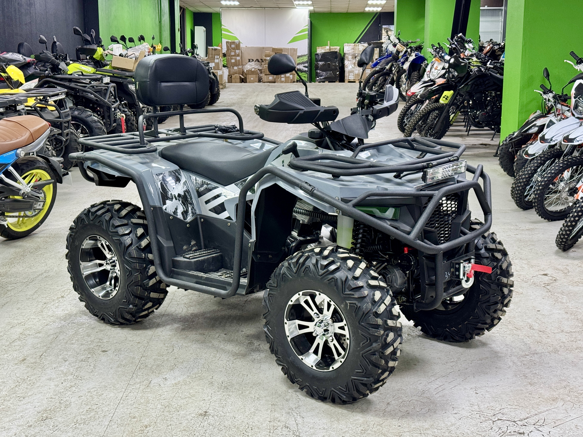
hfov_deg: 39.7
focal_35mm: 48
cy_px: 218
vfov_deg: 30.3
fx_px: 808
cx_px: 292
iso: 200
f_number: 1.78
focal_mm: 6.76
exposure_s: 1/50
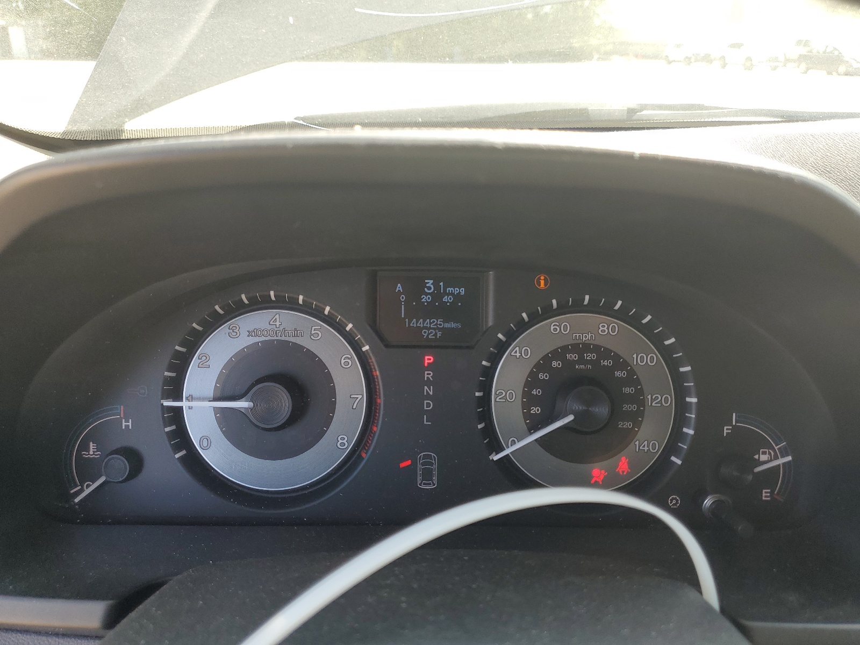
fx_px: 646
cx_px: 430
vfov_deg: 53.1
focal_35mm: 26
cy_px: 322
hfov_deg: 67.3
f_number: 1.5
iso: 50
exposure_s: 1/238
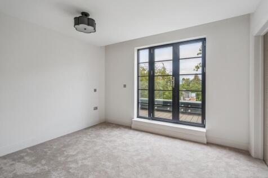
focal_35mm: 16
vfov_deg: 73.7
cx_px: 134
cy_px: 89
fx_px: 119
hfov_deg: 96.8
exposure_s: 1/60
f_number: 5.6
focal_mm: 16
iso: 640
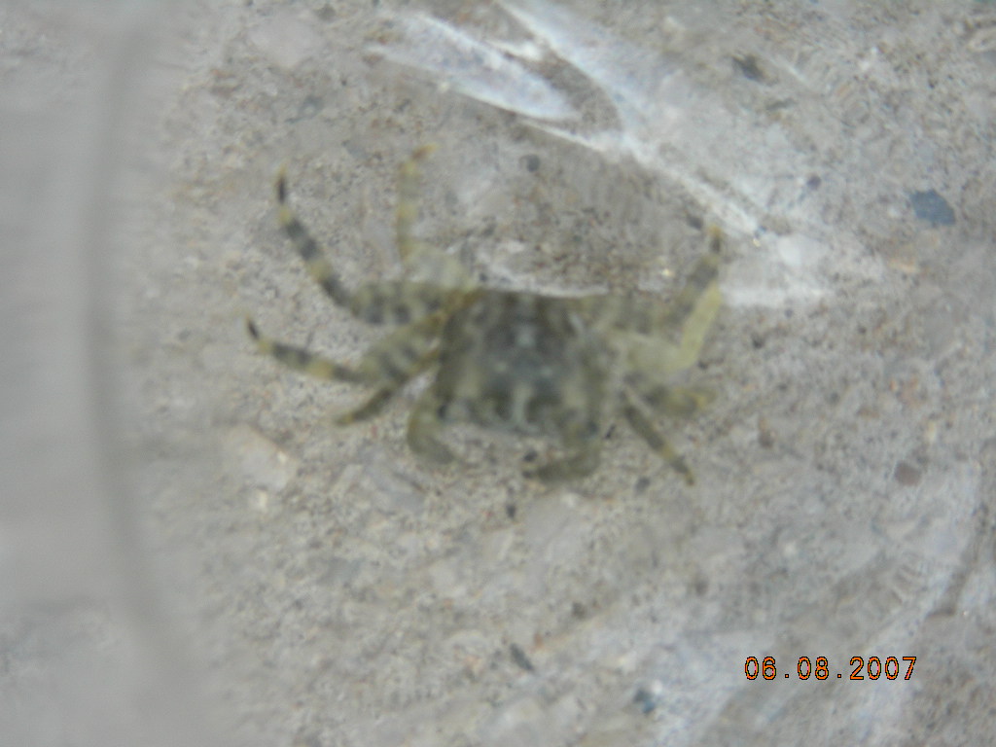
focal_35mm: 113
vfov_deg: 13.1
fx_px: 3251
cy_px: 374
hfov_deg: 17.4
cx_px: 498
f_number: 3.5
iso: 50
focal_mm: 18.9
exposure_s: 1/168
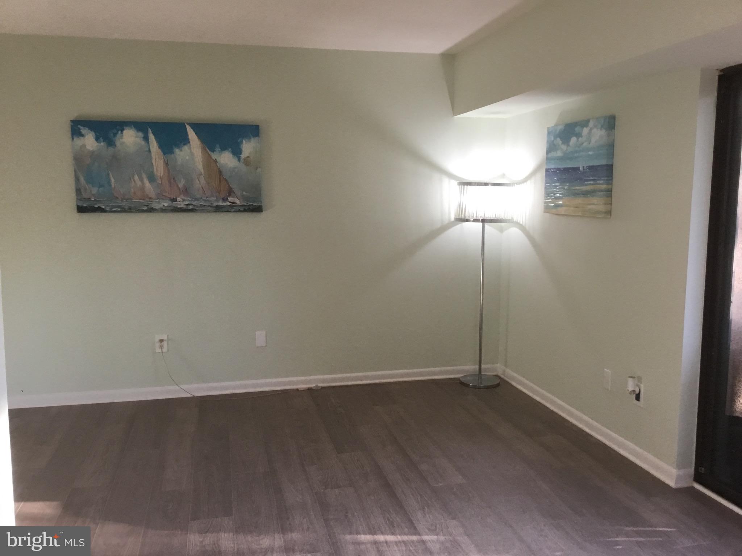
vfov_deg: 45.4
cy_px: 278
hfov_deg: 58.4
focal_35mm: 31
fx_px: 664
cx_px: 371
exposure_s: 1/30
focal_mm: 3.3
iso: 40
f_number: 2.4
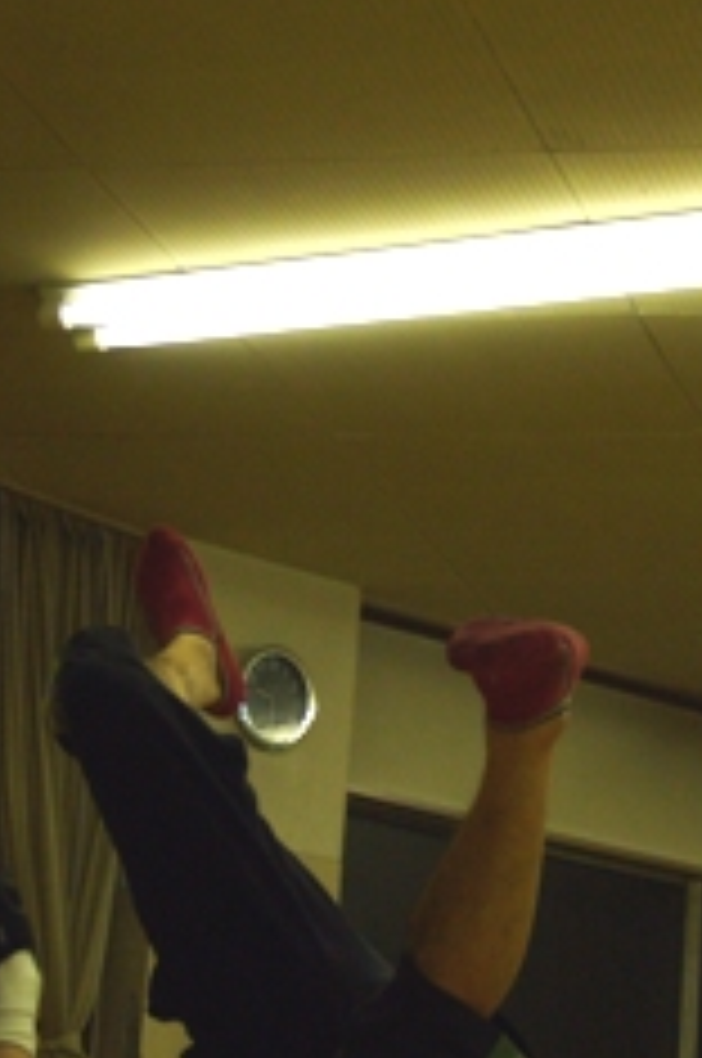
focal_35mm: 138
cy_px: 747
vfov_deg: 14.8
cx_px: 374
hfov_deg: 9.9
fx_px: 4048
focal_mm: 13
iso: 80
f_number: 4.3
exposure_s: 1/80
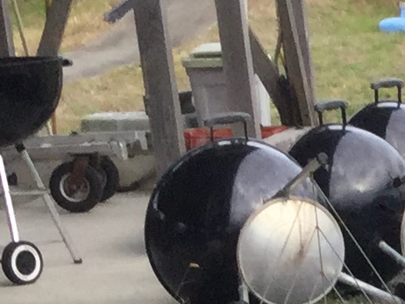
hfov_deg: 8.3
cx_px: 976
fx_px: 2564
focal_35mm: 219
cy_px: 692
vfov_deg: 6.5
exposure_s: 1/394
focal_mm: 3.3
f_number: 2.4
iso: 25
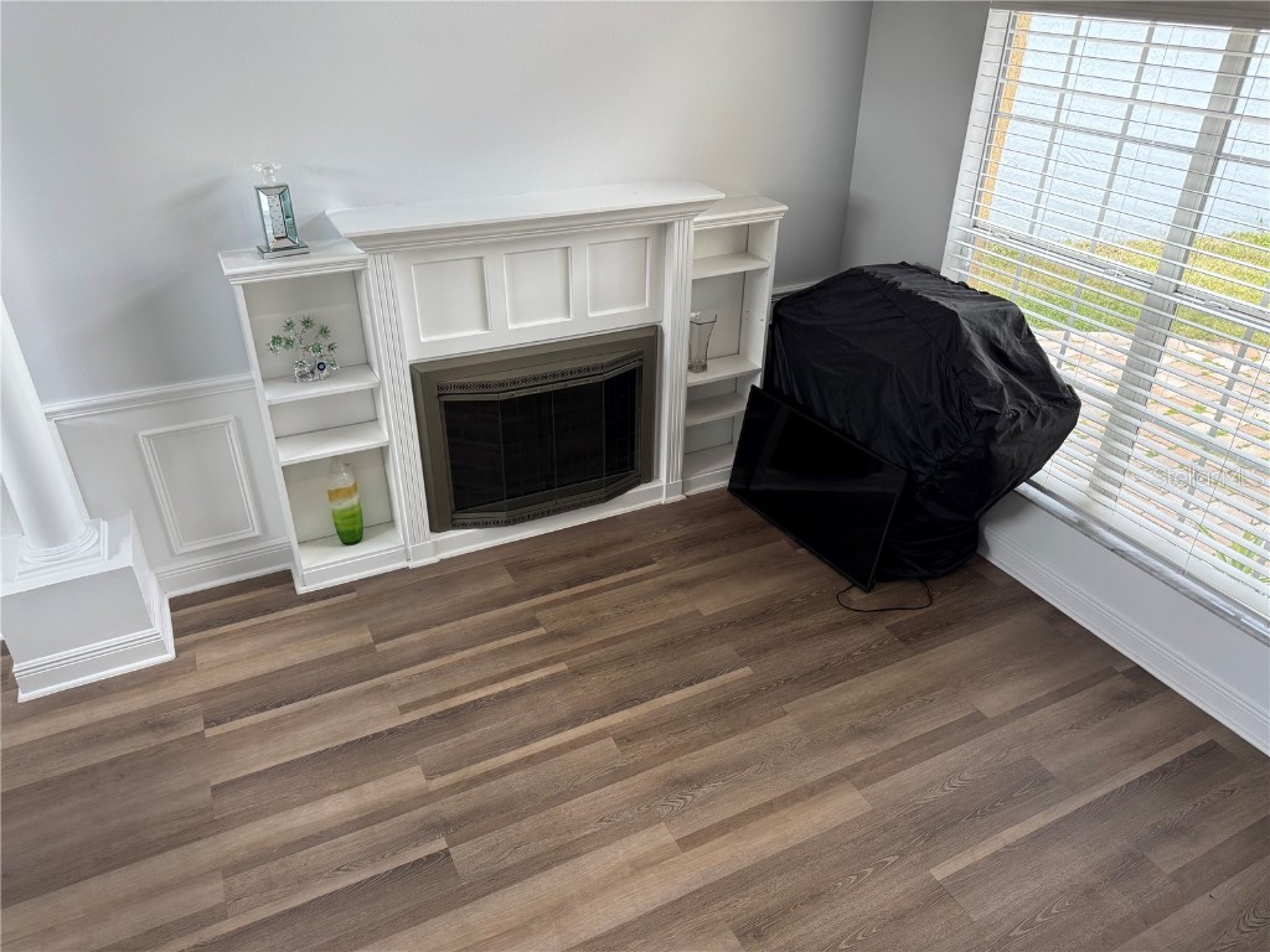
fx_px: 881
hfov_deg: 71.6
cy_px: 476
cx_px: 635
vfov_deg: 56.8
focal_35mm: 24
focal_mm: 6.76
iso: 200
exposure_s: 1/240
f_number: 1.78
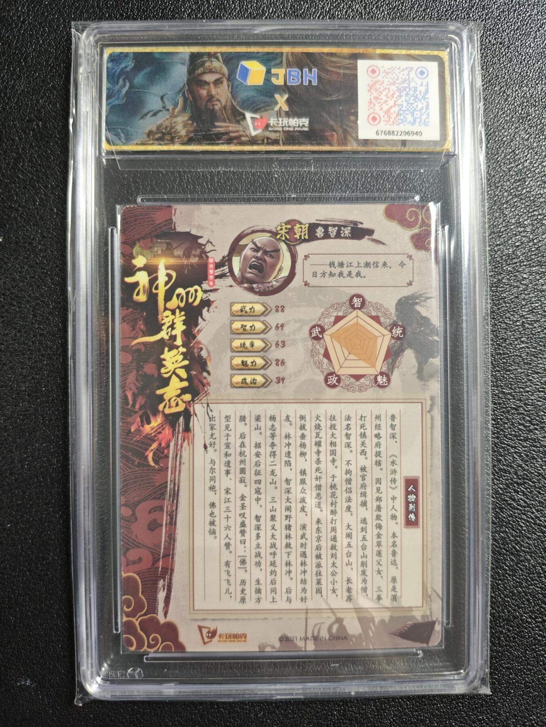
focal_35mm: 26
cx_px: 273
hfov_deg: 53.1
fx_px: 547
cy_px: 364
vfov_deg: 67.3
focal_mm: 4.94
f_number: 1.5
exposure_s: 1/100
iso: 500
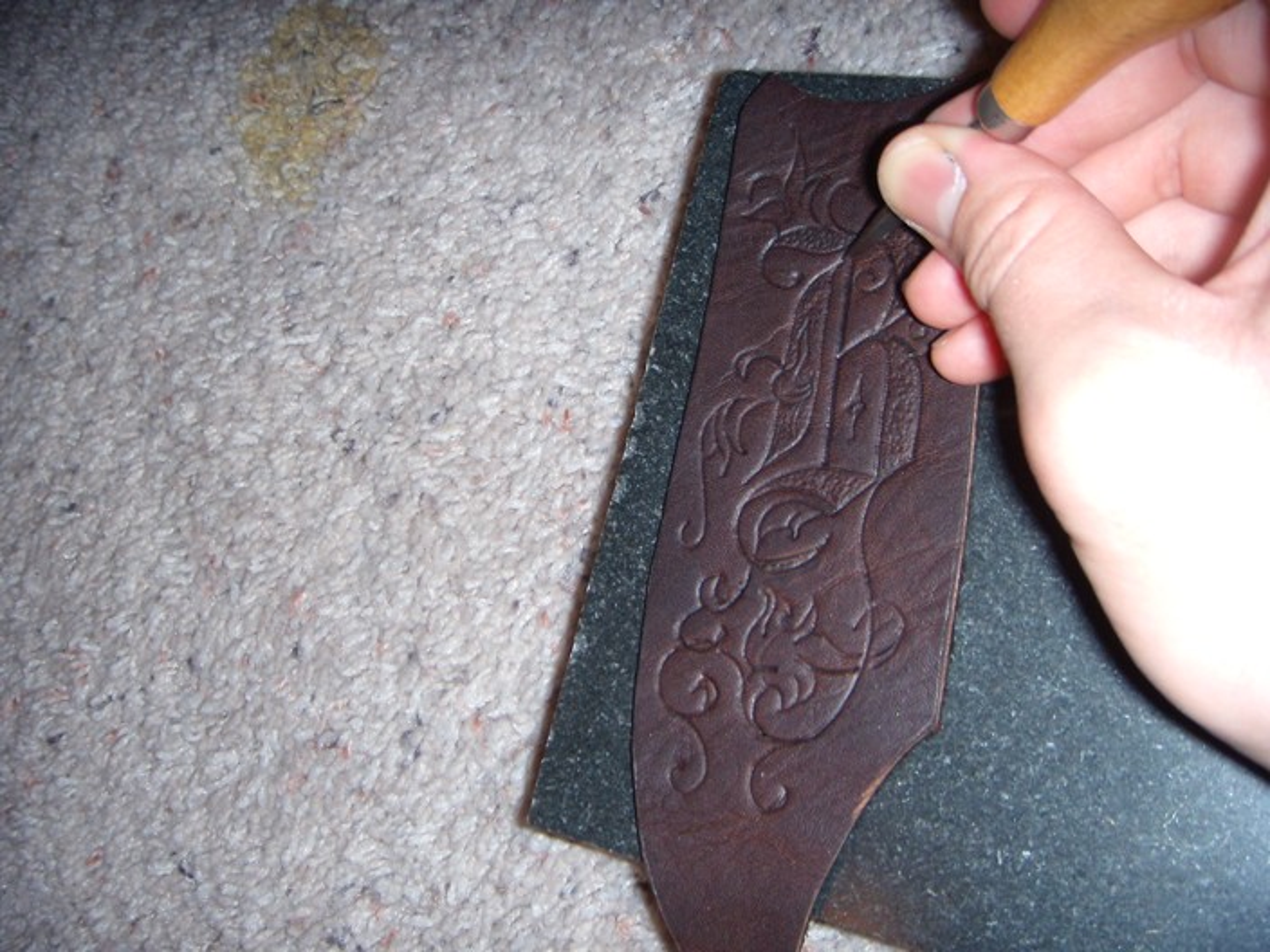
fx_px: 1394
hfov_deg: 49.0
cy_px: 476
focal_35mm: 38
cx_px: 635
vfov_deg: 37.7
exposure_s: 1/60.2
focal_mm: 6.4
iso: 64
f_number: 3.5
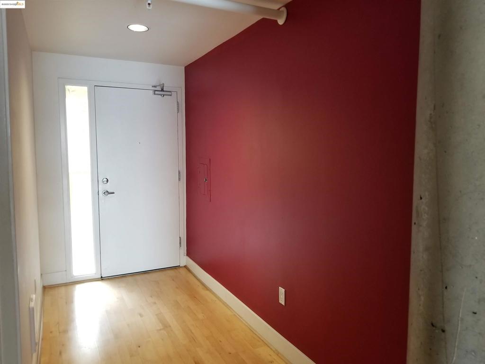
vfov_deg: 53.1
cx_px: 242
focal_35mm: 26
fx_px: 364
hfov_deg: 67.3
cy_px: 182
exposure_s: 1/15
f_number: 1.7
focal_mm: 4.3
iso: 250
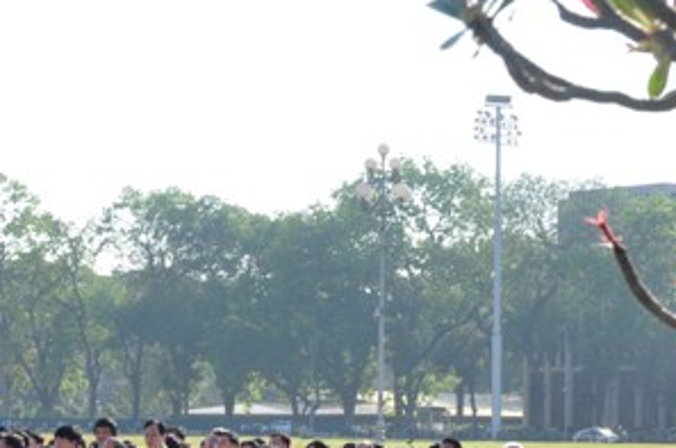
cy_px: 339
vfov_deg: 13.7
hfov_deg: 20.0
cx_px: -1
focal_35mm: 99
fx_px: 1856
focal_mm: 26
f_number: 13
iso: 200
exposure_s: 1/125
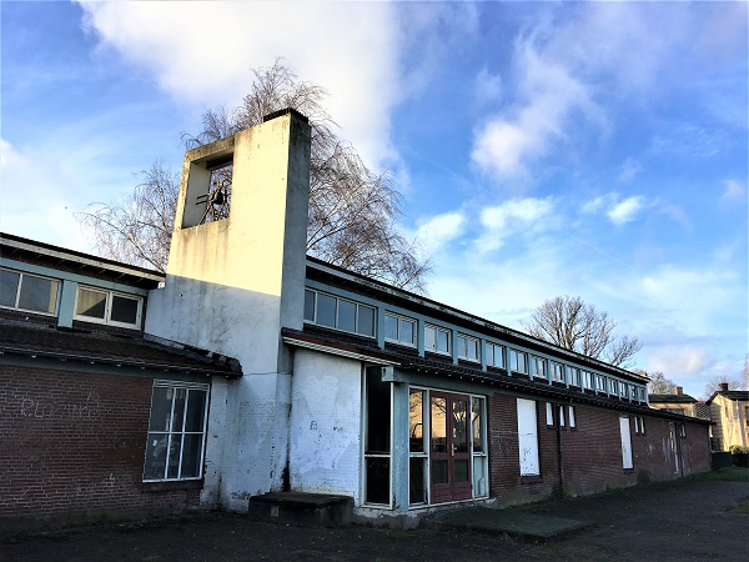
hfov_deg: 61.7
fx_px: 627
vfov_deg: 48.2
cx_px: 374
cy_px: 281
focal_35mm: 29
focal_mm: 4.15
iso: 25
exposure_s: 1/916
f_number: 2.2
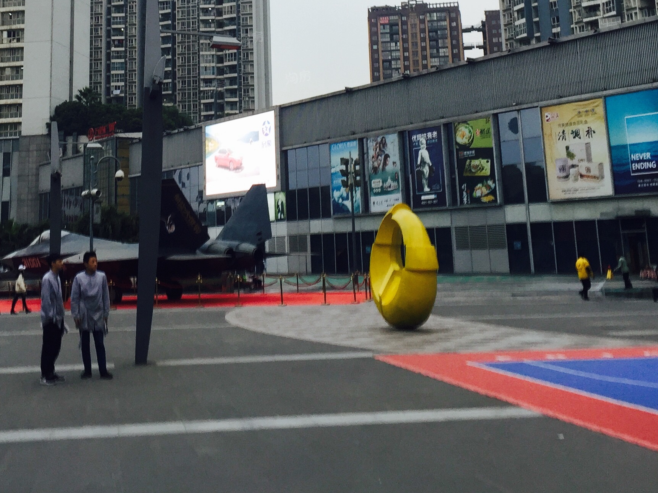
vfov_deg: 25.6
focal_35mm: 55
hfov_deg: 34.8
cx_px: 250
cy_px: 38
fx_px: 1046
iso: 40
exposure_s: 1/100
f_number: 2.2
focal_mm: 4.15
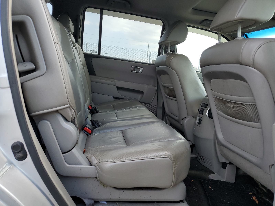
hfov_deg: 67.3
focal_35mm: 26
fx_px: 207
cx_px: 138
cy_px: 103
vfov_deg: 53.1
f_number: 1.5
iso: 50
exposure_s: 1/435
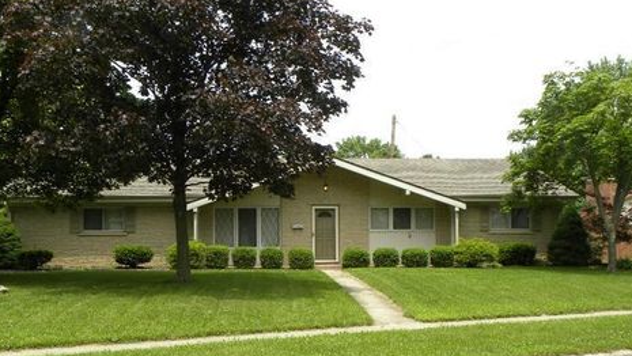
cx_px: 307
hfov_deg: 42.9
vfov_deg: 24.9
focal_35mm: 48
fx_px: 805
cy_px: 222
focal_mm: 7.3
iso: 64
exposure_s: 1/175
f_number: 5.6
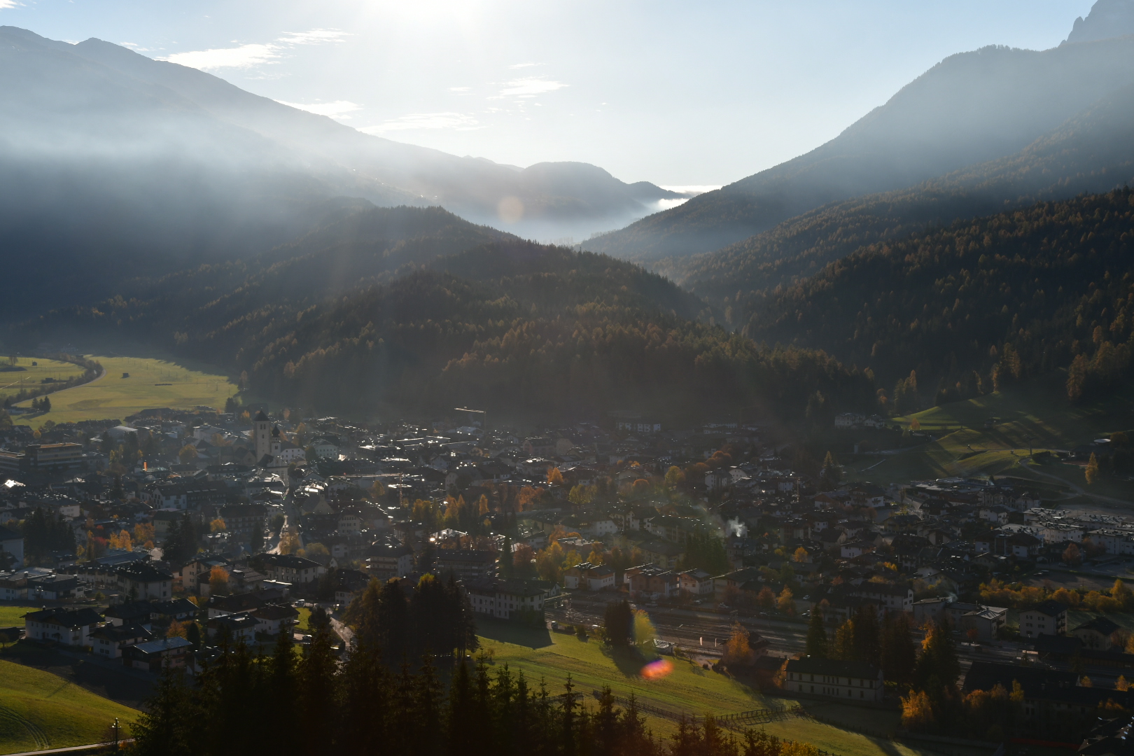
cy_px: 378
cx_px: 567
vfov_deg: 22.6
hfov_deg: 33.4
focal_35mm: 60
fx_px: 1890
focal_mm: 40
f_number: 10
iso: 100
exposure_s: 1/320
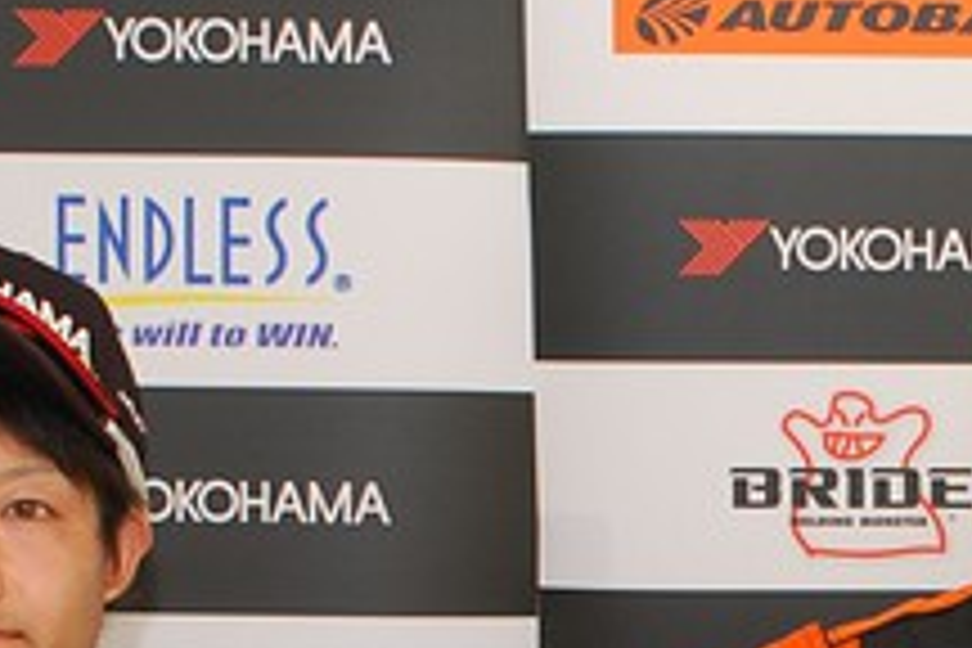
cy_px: 972
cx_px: 1098
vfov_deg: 11.0
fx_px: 3240
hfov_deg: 16.5
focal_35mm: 120
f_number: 4
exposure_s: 1/60
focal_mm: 24
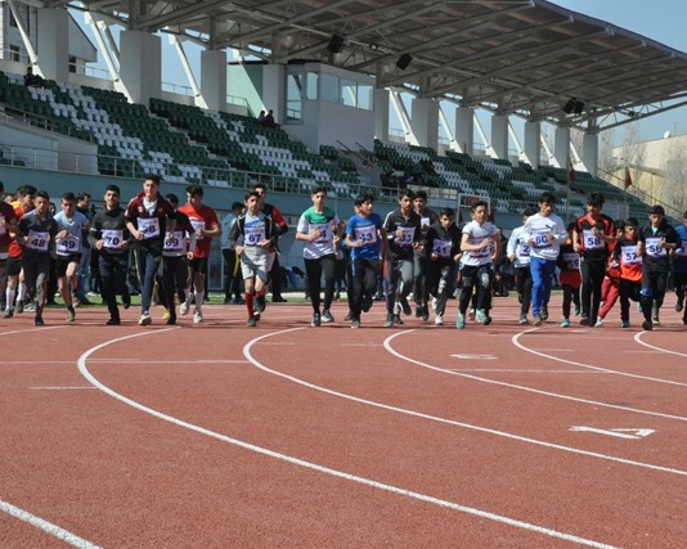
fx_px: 1809
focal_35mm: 89
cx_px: 305
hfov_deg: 21.5
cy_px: 274
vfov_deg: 17.3
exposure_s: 1/400
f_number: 20
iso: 1250
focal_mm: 52
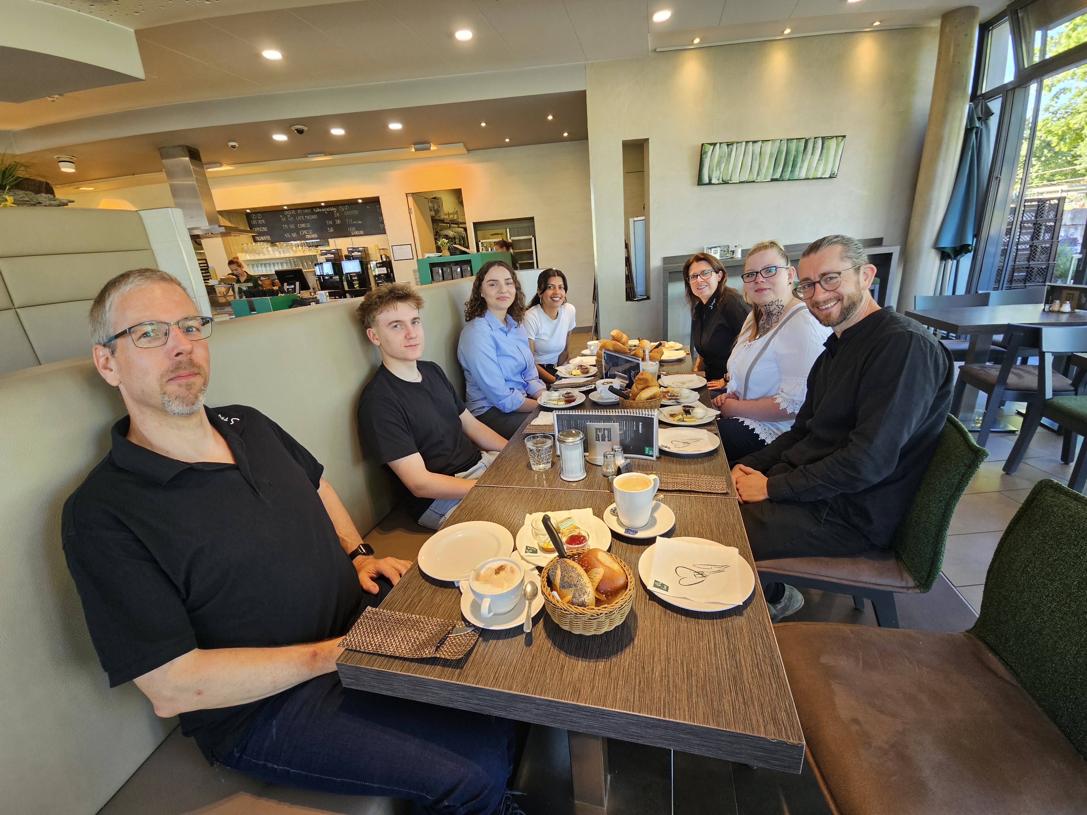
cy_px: 408
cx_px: 544
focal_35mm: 13
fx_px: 408
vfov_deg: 89.9
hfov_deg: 106.2
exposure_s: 1/50
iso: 50
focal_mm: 2.2
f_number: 2.2
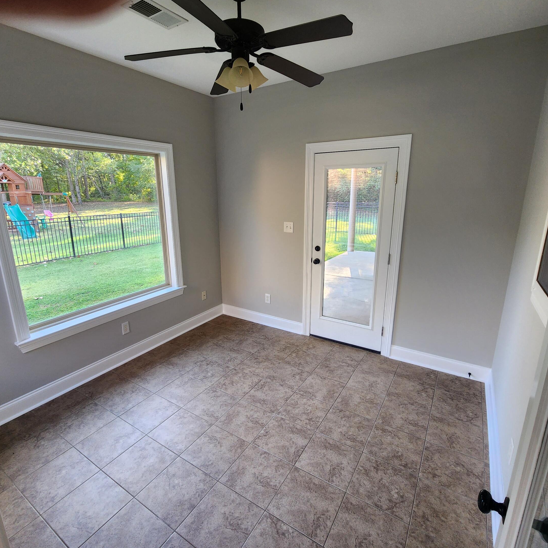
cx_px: 262
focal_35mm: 16
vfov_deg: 87.4
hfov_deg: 87.4
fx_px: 287
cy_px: 271
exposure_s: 1/60
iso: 160
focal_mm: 2.2
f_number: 2.2
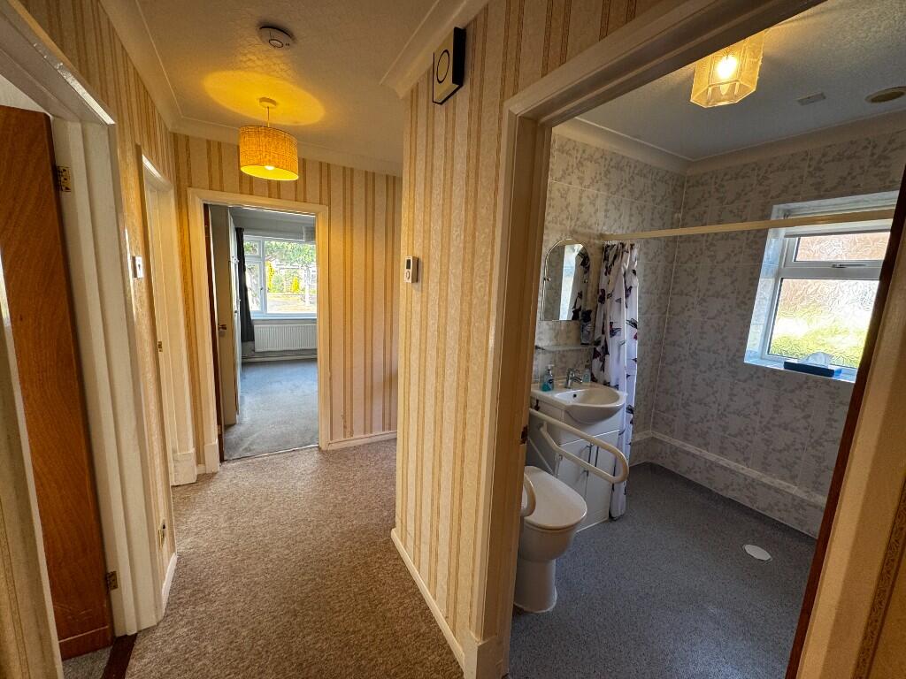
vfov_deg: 85.7
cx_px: 453
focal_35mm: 14
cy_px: 340
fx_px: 366
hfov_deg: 102.1
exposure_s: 1/100
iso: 125
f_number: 2.2
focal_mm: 2.22
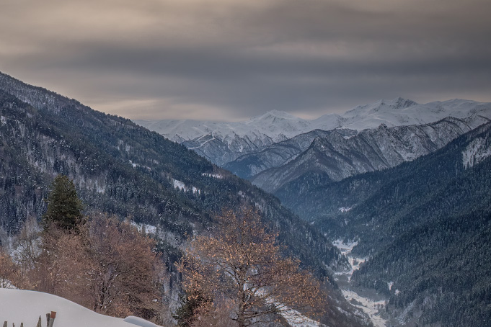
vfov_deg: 18.9
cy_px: 140
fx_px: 982
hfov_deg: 26.8
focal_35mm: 72
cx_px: 18
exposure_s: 1/750
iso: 500
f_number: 11
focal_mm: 23
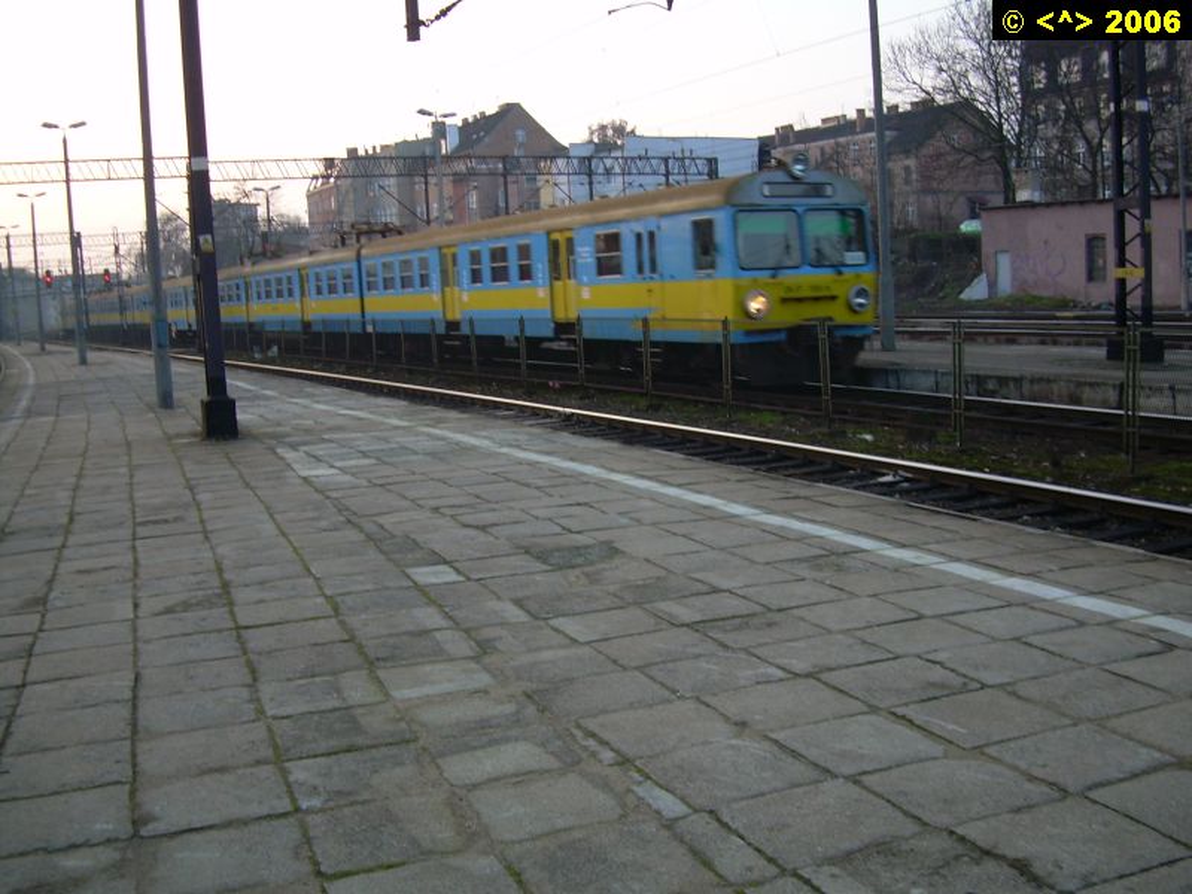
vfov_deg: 37.7
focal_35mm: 38
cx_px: 596
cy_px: 447
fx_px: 1309
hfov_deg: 49.0
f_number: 2.8
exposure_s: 1/50.4
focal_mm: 6.3
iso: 50
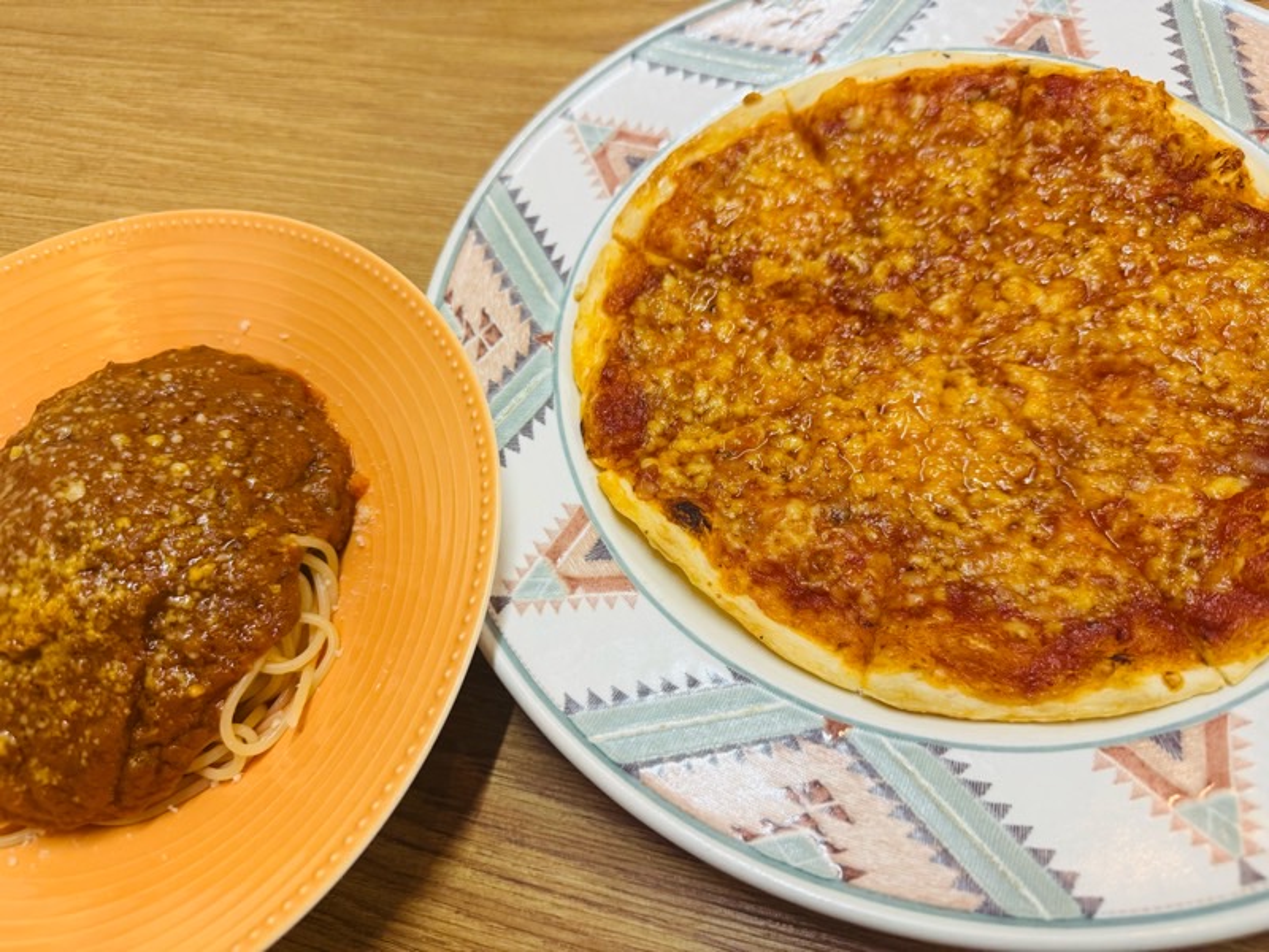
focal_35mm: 24
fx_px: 880
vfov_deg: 56.8
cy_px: 476
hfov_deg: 71.6
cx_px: 634
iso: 200
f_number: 1.78
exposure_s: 1/60
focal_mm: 6.76
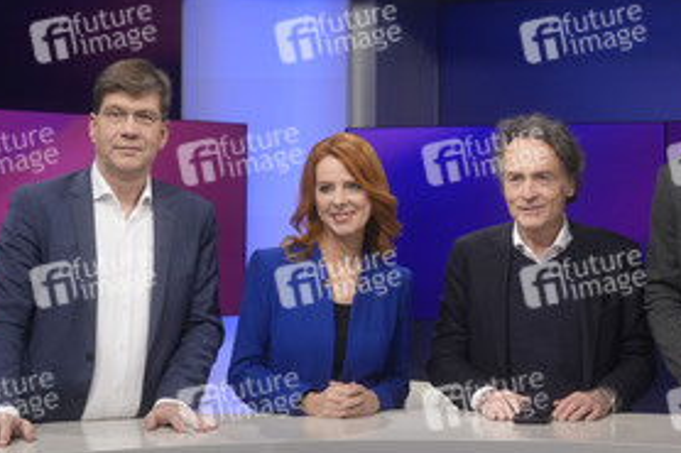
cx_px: 518
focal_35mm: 73
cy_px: 218
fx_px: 1380
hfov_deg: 27.3
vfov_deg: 18.6
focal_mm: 30
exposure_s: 1/320
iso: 640
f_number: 2.2
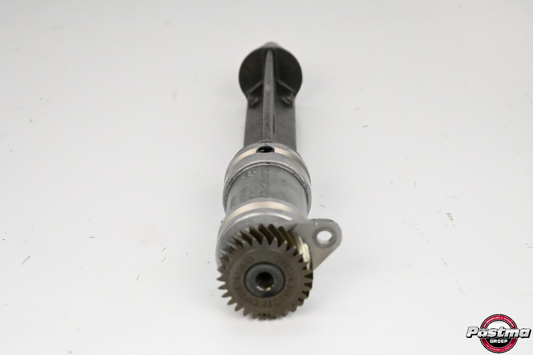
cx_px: 266
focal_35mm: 70
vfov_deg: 19.3
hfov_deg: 28.6
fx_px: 1044
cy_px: 178
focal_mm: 47
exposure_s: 1/1250
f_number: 7.1
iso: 10000
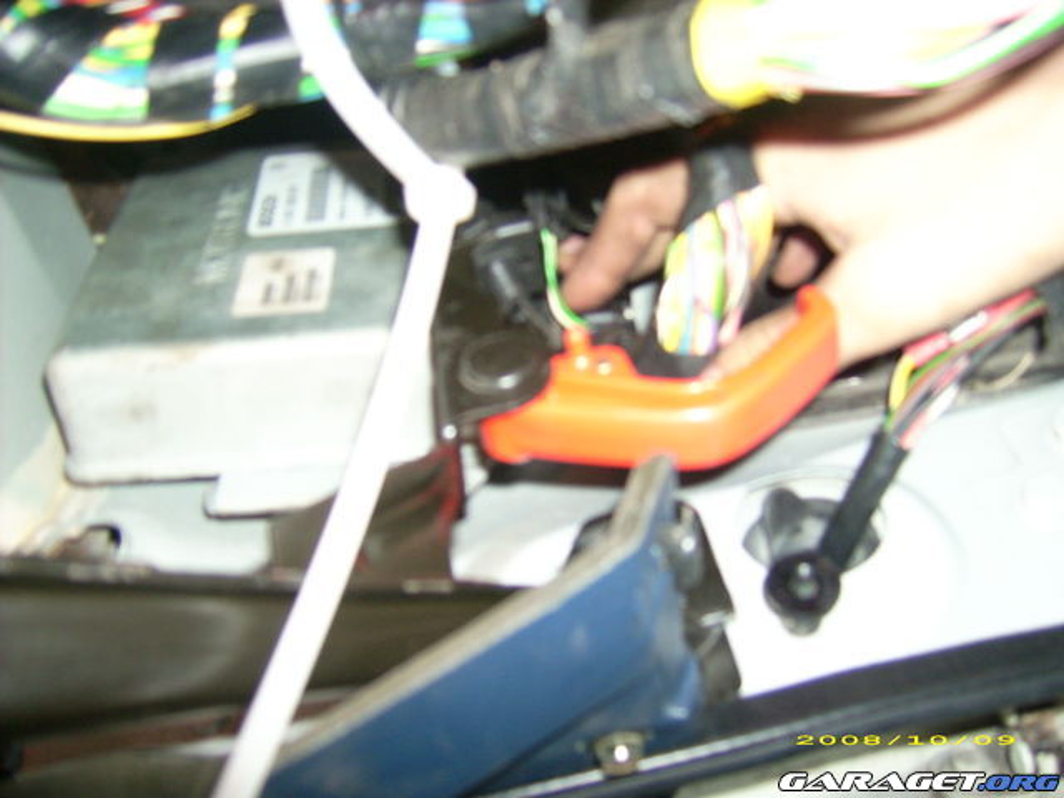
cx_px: 532
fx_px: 1076
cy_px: 399
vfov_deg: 40.7
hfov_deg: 52.6
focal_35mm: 35
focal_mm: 5.95
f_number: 2.8
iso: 100
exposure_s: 1/60
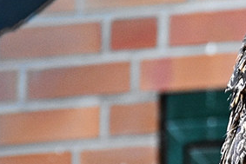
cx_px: 352
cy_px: 85
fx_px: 4150
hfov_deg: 3.4
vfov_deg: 2.3
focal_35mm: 607
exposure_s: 1/125
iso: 2800
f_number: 5.6
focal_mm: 112
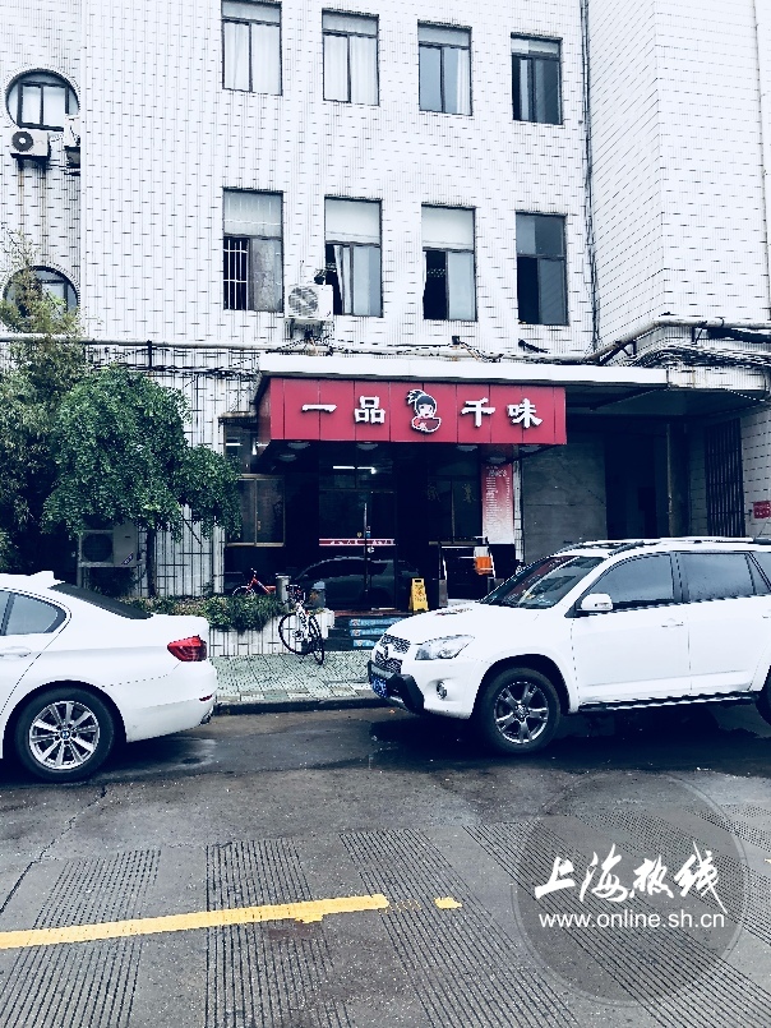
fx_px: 831
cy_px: 514
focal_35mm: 28
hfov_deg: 49.8
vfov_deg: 63.4
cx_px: 386
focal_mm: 4
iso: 20
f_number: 1.8
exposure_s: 1/201
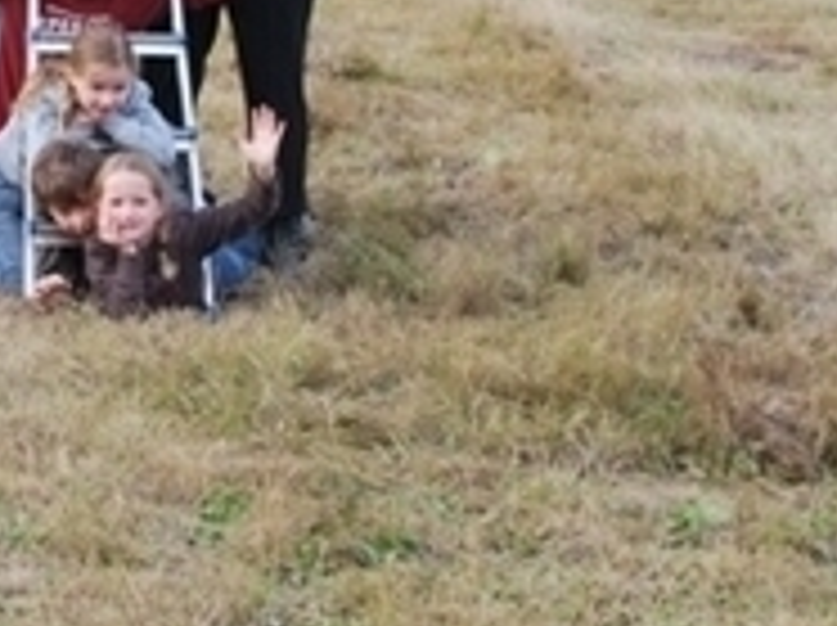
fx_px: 3381
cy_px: 9
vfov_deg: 10.5
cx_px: 101
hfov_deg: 14.0
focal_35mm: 140
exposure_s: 1/125
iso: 180
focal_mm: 30
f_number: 5.6
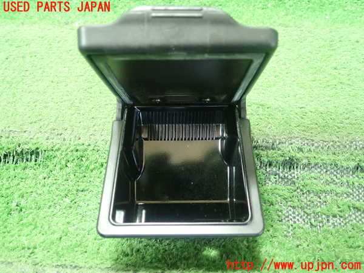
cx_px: 182
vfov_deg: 46.8
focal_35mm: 30
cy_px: 136
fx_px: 315
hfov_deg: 60.0
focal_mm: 5.5
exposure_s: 1/60
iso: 800
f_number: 2.3
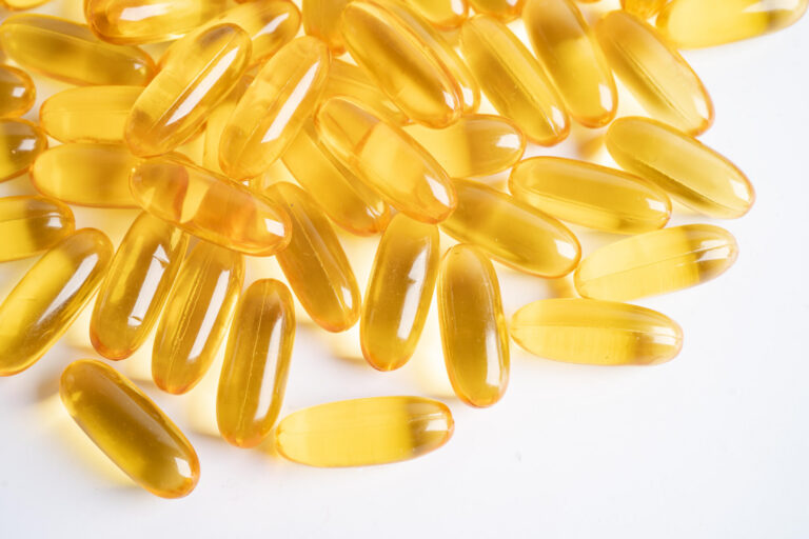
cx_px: 404
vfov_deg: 27.0
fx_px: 1124
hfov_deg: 39.6
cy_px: 270
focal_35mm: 50
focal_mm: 50
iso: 100
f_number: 8
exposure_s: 1/100
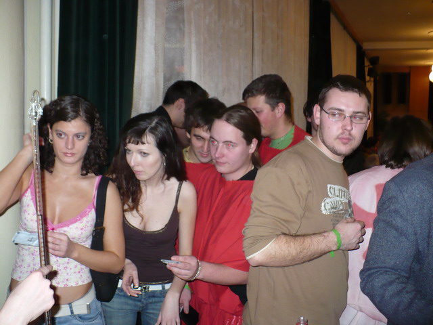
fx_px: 463
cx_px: 216
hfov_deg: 50.1
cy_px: 162
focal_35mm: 37
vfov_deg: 38.7
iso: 200
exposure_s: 1/30
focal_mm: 6.1
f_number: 2.8
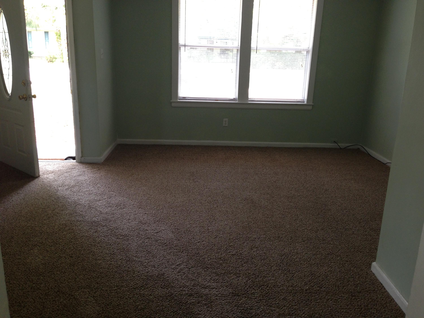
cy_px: 159
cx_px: 212
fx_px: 404
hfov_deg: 55.4
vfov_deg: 42.9
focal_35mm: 33
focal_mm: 4.13
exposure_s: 1/60
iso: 80
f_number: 2.4
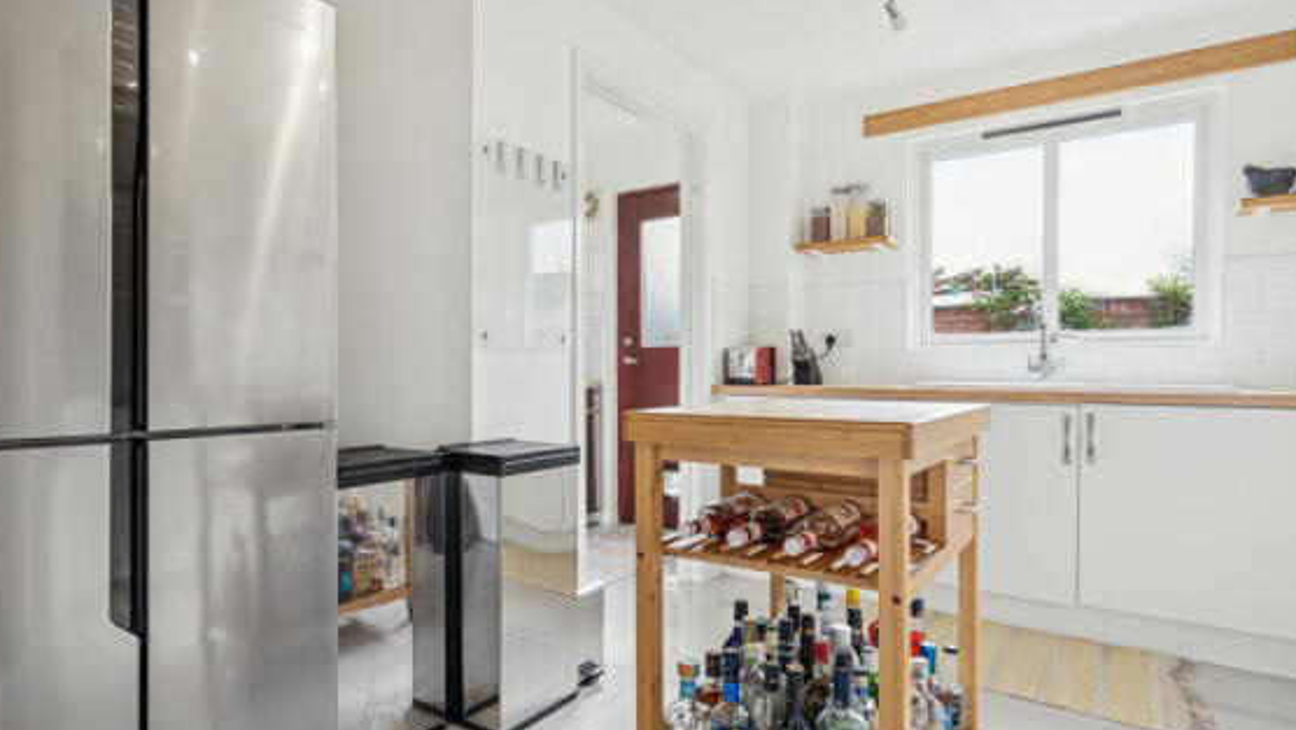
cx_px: 617
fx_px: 722
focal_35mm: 21
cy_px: 372
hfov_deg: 83.8
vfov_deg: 53.6
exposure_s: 1/60
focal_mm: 17
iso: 200
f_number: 5.6
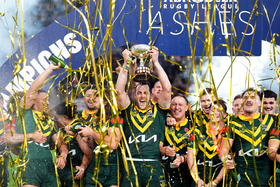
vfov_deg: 9.3
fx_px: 1143
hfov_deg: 14.0
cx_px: 140
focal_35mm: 147
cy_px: 94
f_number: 2.8
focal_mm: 147
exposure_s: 1/1000
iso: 3200
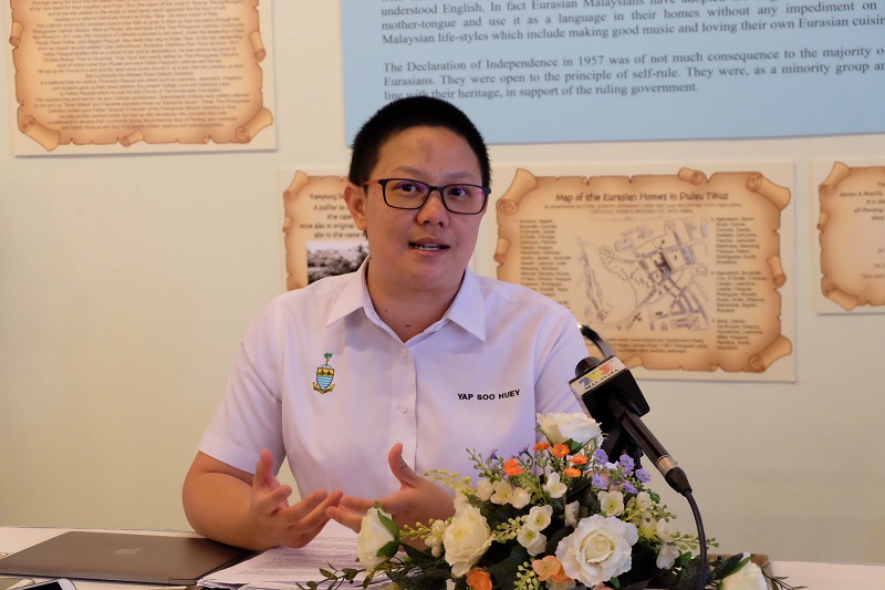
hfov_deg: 27.0
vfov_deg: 18.2
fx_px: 1843
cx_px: 442
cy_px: 295
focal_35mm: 75
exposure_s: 1/40
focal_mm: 50
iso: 3200
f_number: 5.6
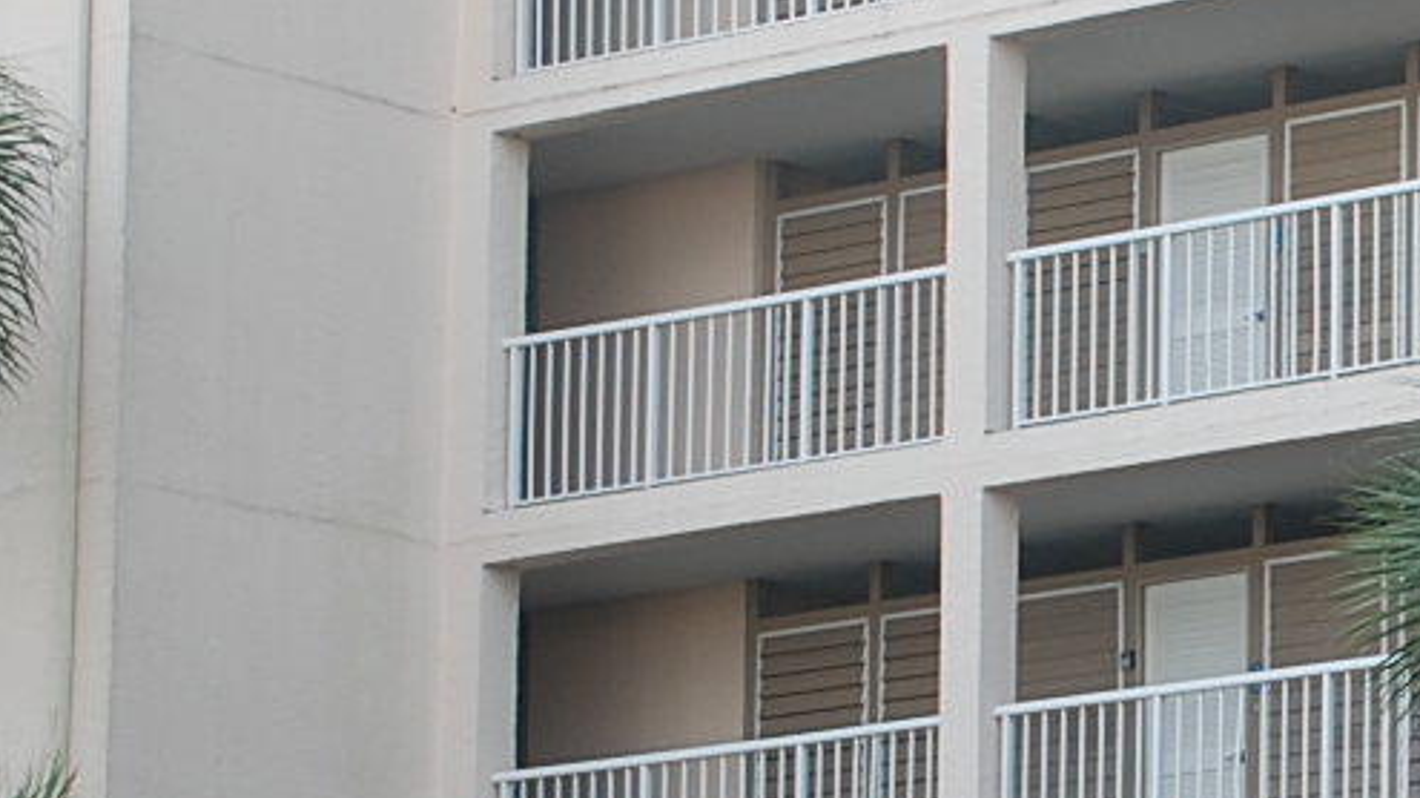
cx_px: 1856
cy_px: 543
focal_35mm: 197
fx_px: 7415
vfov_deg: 6.2
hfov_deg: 10.7
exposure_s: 1/125
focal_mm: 32
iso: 140
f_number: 5.6
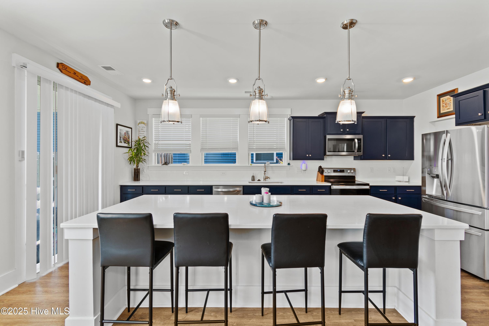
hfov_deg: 100.4
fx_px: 204
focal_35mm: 15
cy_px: 163
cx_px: 244
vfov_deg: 77.3
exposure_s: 1/4
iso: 100
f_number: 4.5
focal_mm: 10
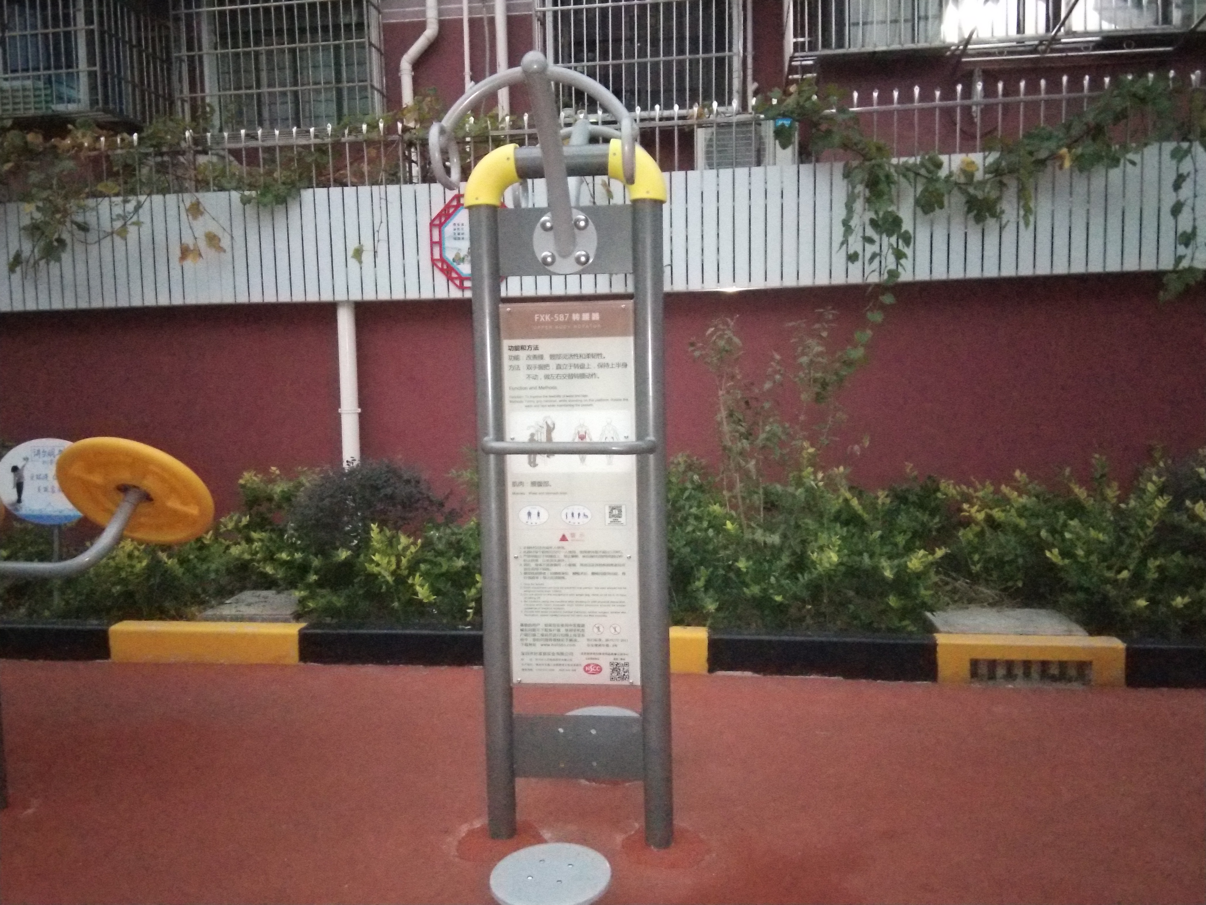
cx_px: 603
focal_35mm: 31
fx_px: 1080
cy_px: 452
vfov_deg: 45.4
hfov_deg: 58.4
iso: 2000
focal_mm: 3.69
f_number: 2.2
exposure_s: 1/14.3
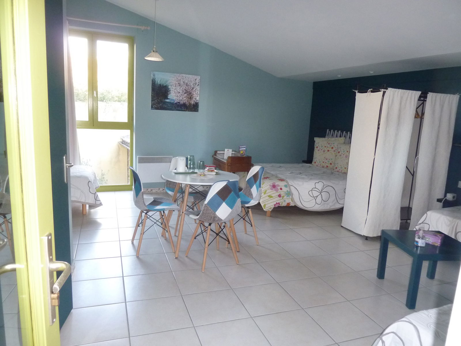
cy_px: 173
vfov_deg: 54.9
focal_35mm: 25
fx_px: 333
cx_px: 230
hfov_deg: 69.4
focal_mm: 4.1
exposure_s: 1/30
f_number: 3.3
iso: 320
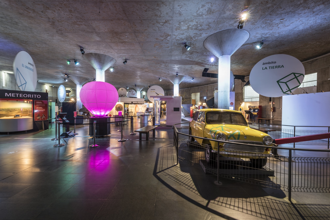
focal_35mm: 14
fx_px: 128
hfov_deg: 104.3
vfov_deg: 81.2
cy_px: 110
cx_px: 165
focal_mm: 14
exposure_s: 8
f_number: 11
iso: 100
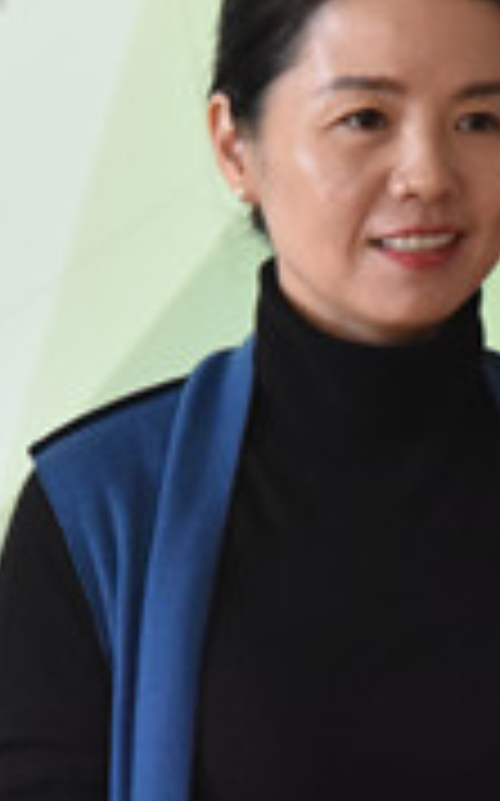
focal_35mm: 446
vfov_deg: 4.7
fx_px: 9740
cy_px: 457
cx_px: 374
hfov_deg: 2.9
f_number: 8
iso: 5000
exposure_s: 1/250
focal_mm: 120
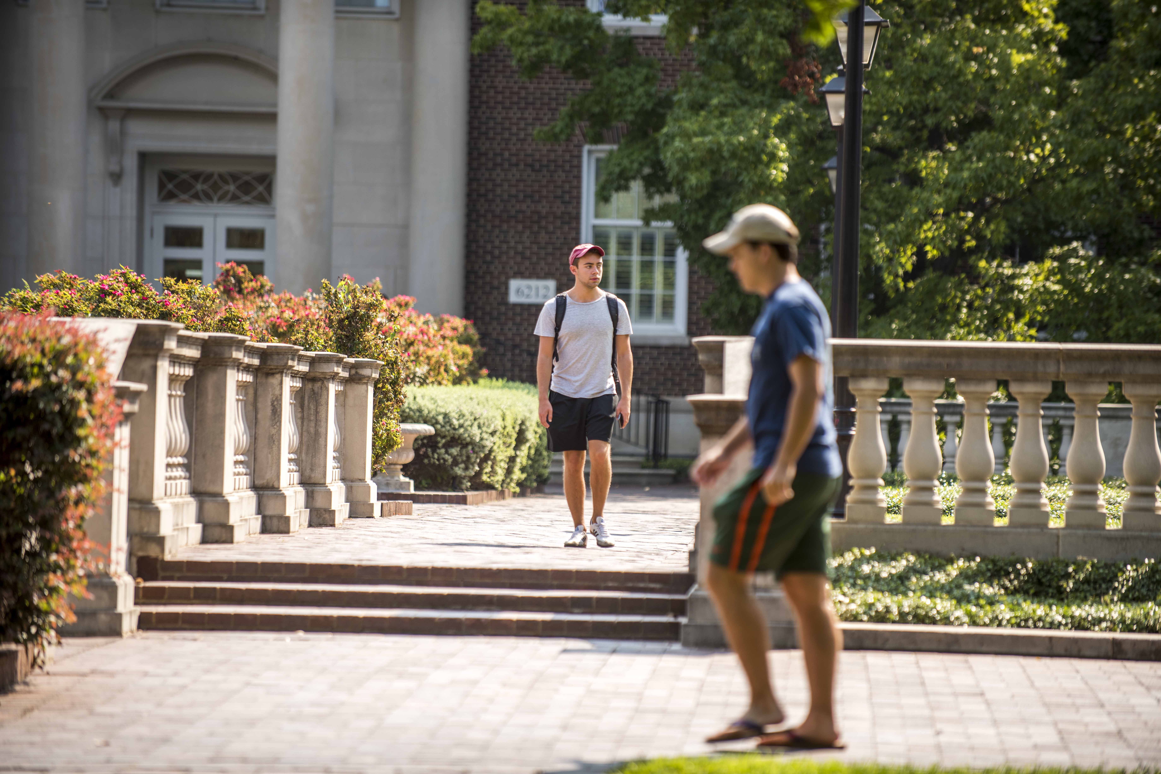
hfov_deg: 10.3
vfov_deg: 6.9
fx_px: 6449
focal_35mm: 200
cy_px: 387
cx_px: 580
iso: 64
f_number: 2.8
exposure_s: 1/400
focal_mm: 200
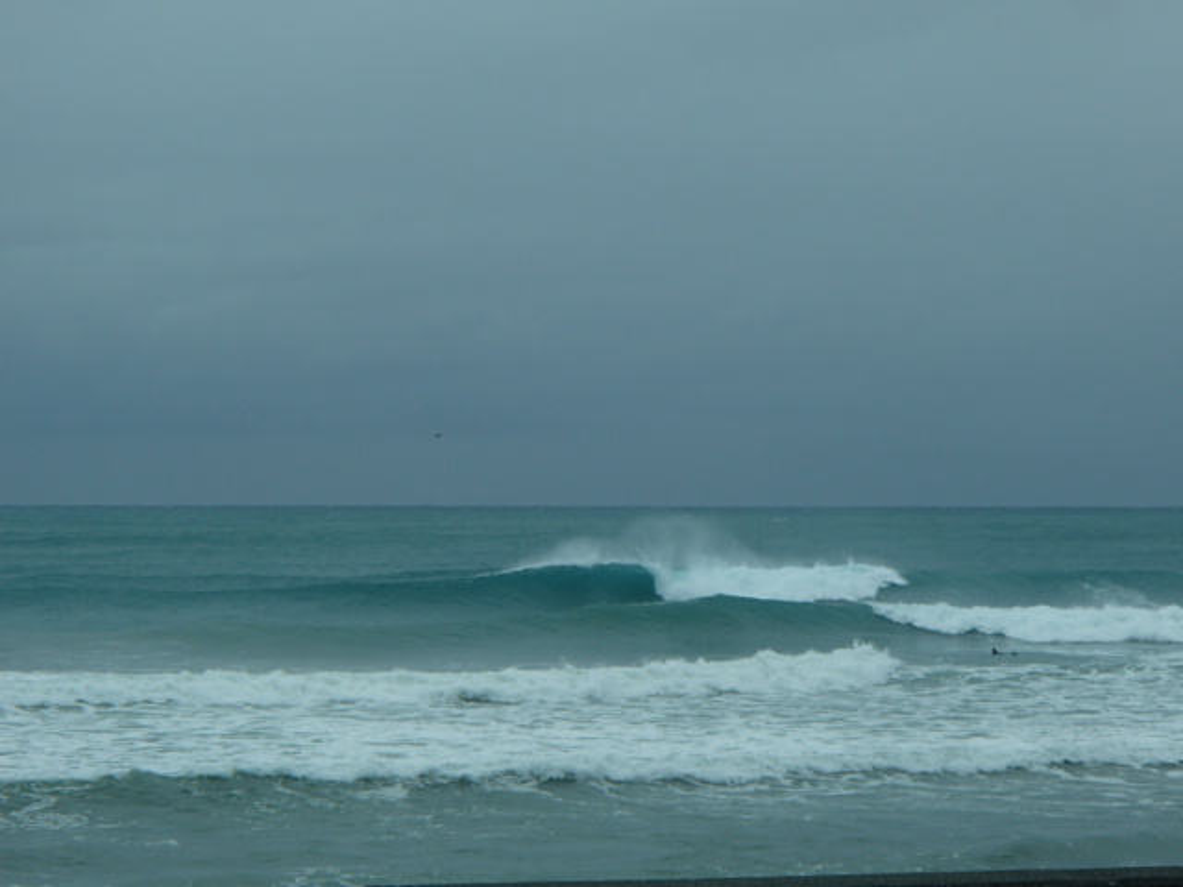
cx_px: 592
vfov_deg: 12.6
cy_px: 444
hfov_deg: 16.7
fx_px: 4033
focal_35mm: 118
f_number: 5.5
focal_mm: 21.22
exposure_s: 1/320
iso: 100
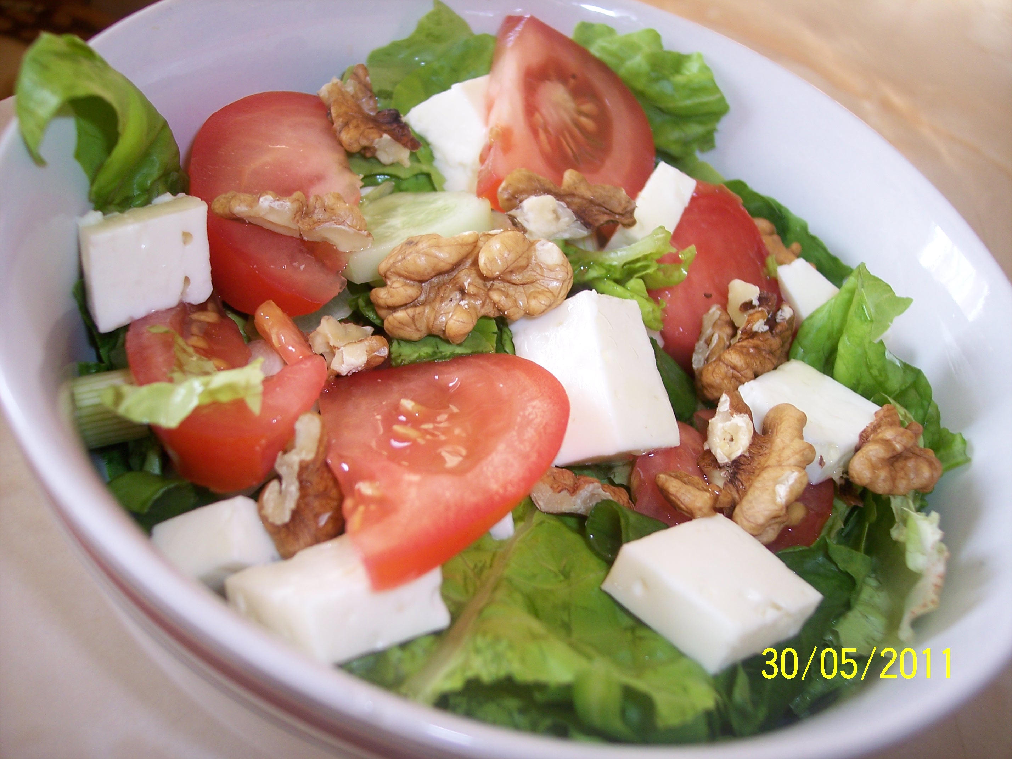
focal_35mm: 39
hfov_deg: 47.9
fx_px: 1140
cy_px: 380
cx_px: 506
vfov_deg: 36.8
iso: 100
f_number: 2.8
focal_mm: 8
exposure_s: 1/60
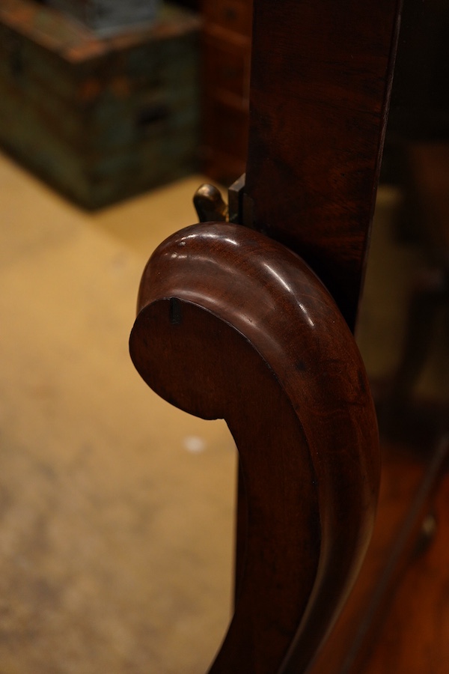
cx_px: 224
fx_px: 842
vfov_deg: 43.6
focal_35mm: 45
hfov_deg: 29.9
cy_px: 337
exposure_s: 1/125
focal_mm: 30
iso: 1250
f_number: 3.5
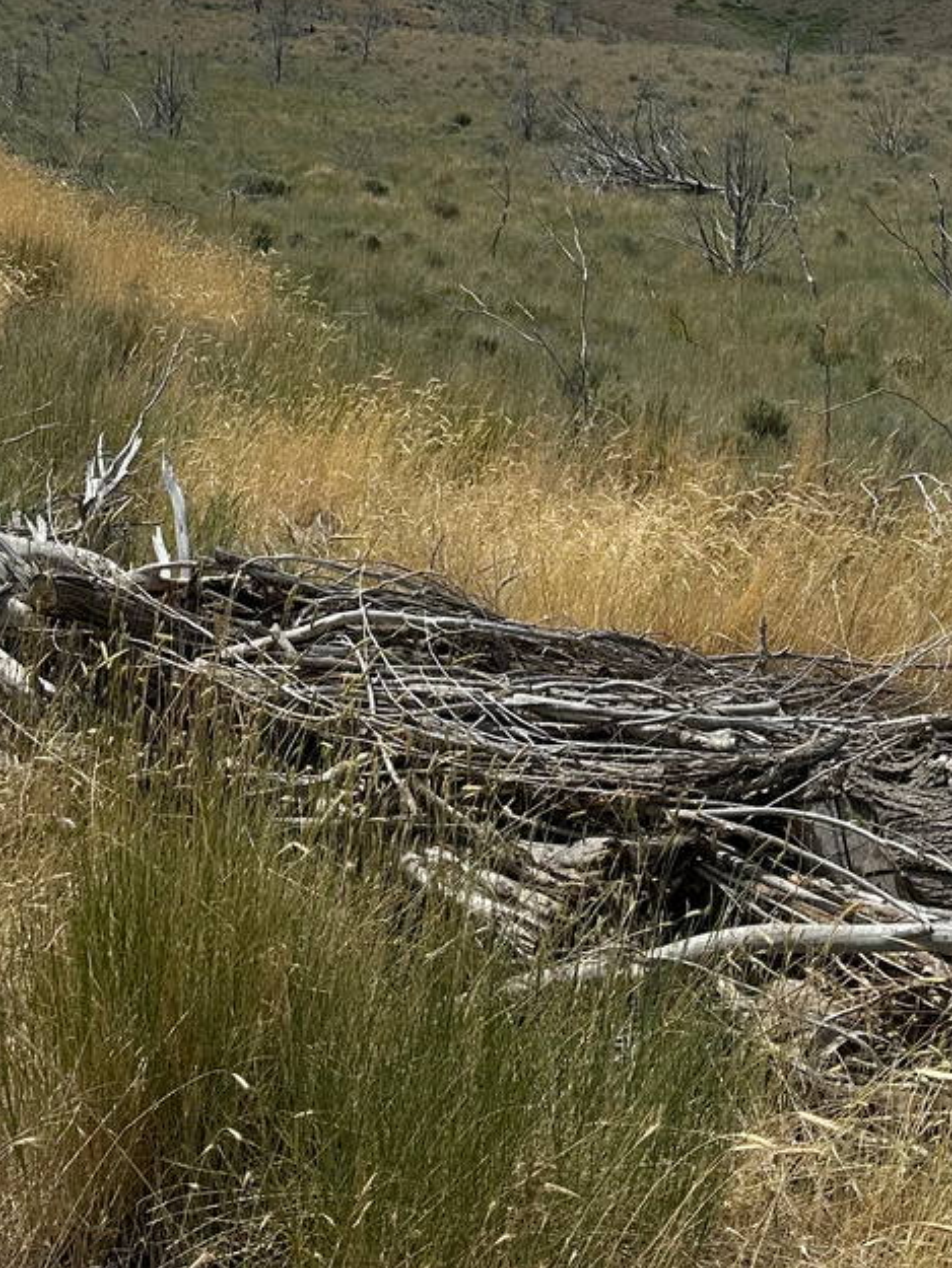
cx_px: 572
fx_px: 2163
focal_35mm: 59
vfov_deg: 31.7
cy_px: 219
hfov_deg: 24.8
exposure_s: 1/6623
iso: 80
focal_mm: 6.86
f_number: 1.78
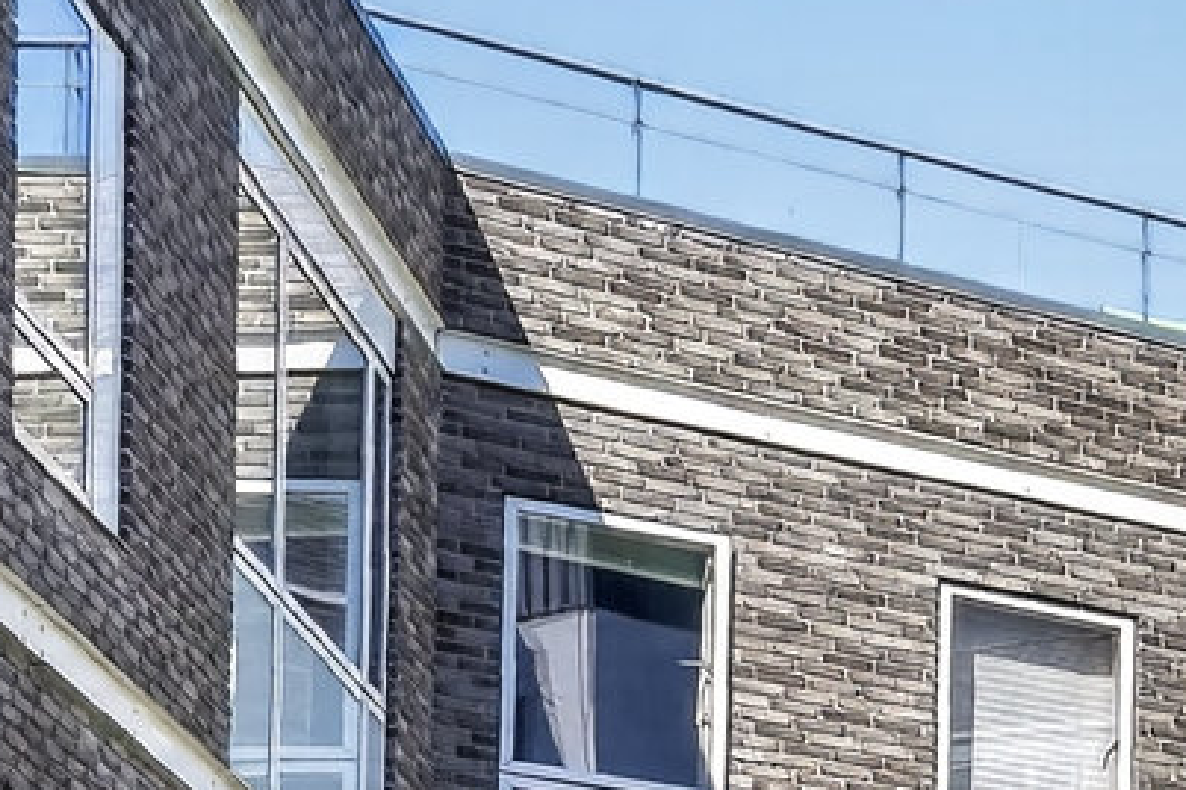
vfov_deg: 9.0
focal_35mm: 140
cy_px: 1742
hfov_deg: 11.4
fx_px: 4612
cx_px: 3095
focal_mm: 22
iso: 400
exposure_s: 1/200
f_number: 8
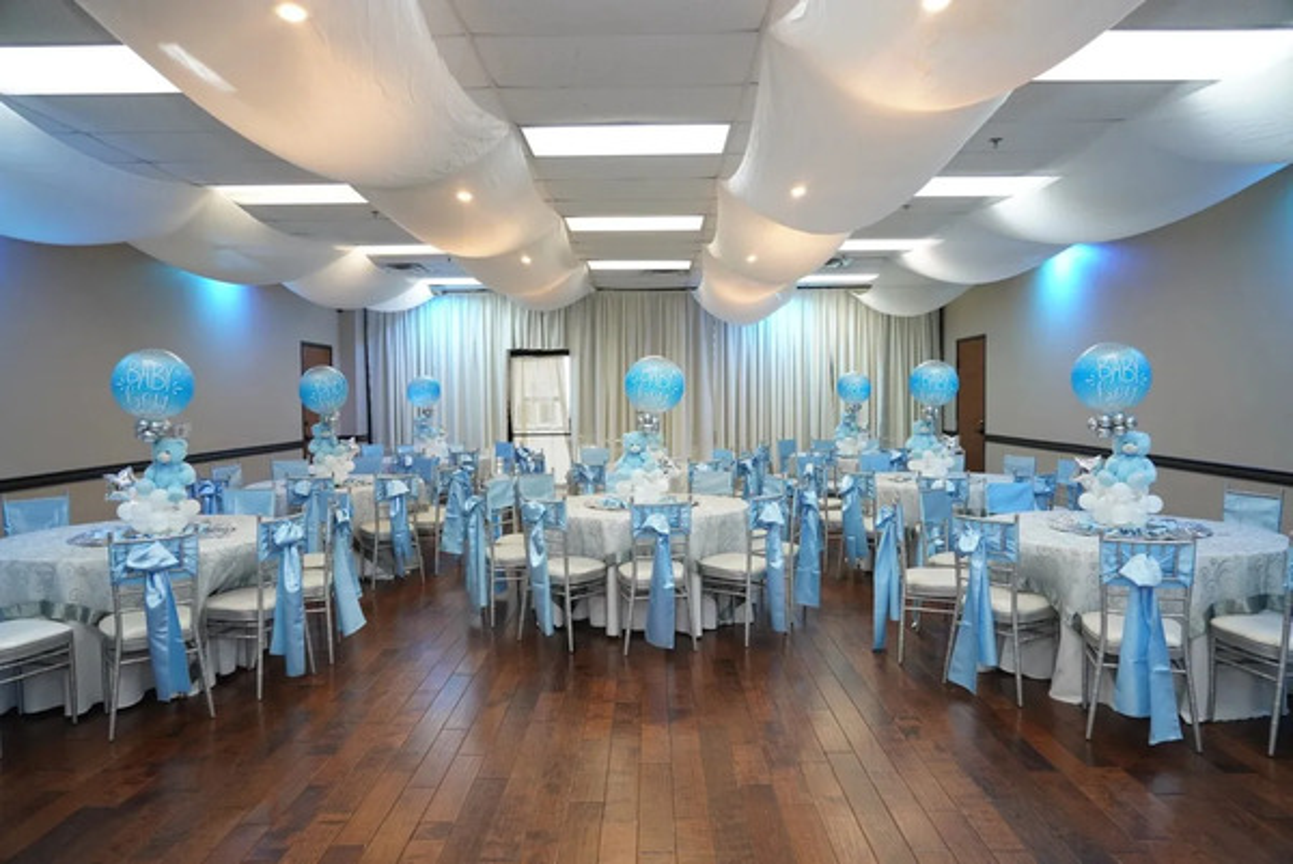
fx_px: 863
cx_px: 646
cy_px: 432
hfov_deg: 73.7
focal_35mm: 24
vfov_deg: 53.2
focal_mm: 24
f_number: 4
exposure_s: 1/200
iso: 1000
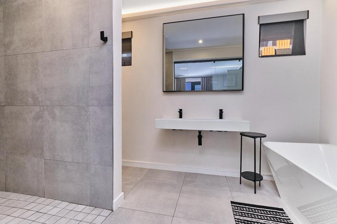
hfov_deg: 100.4
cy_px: 112
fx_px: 140
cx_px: 168
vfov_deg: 77.3
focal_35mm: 15
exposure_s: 1/50
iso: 800
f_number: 8
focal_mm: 10
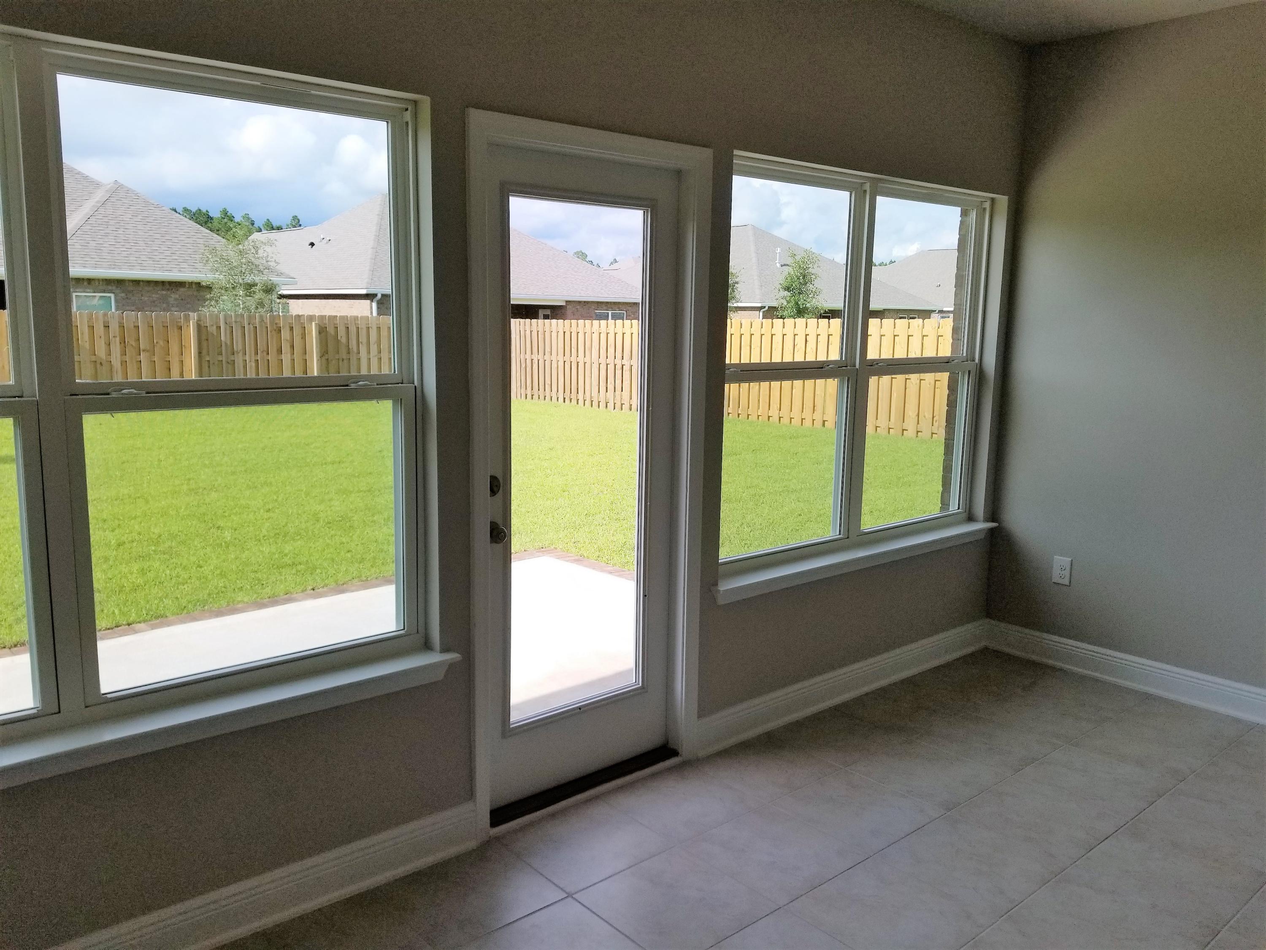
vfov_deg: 53.1
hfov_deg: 67.3
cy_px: 475
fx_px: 951
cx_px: 633
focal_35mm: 26
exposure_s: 1/1108
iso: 50
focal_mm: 4.3
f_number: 1.7
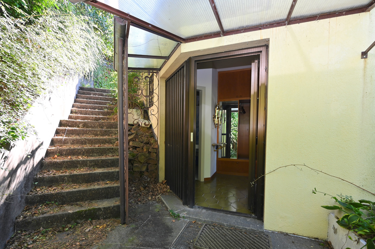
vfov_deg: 77.2
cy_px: 124
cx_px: 188
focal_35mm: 15
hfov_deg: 100.4
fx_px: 156
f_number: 4.5
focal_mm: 15
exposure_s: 1/80
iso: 200
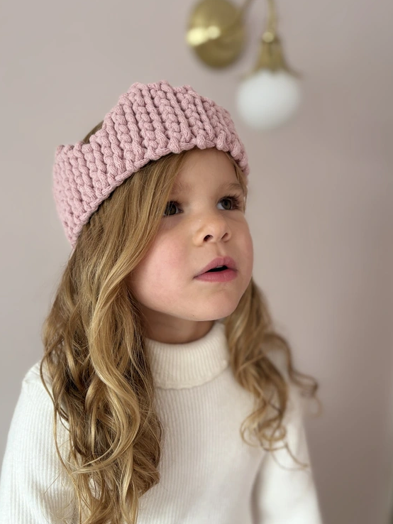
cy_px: 263
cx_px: 185
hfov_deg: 45.4
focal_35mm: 31
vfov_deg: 58.3
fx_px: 469
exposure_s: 1/122
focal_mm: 5.96
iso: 100
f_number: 1.6
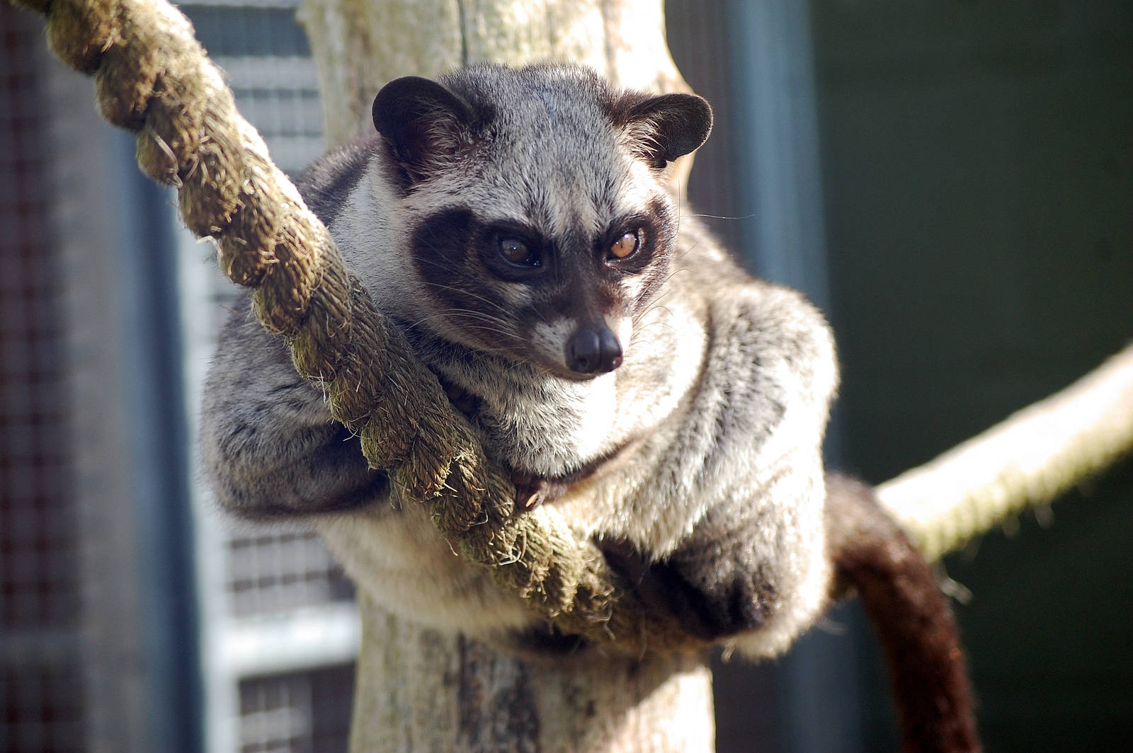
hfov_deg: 13.4
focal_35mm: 153
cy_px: 376
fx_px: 4811
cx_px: 566
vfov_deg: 9.0
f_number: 4.8
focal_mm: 102
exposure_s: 1/320
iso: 400
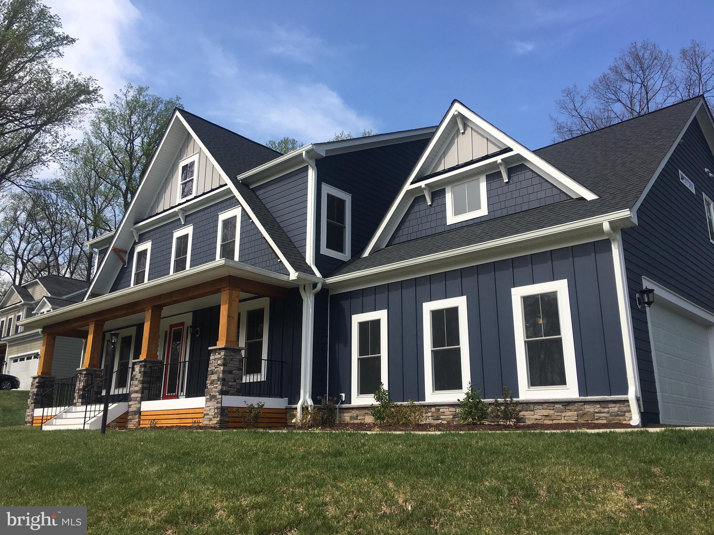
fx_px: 598
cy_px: 268
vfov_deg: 48.2
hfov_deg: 61.7
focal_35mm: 29
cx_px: 357
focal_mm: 4.15
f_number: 2.2
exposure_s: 1/1304
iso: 25
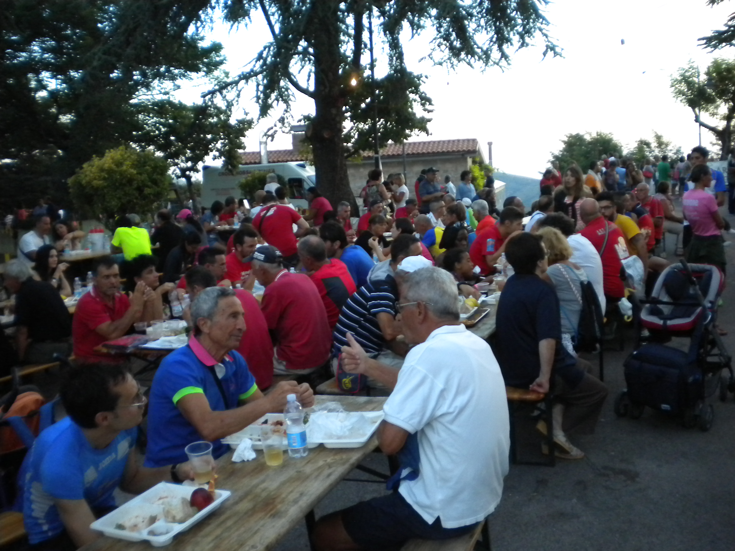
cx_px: 368
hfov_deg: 52.6
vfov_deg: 40.7
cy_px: 276
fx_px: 743
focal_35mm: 35
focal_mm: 6.3
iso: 400
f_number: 3.1
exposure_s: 1/198
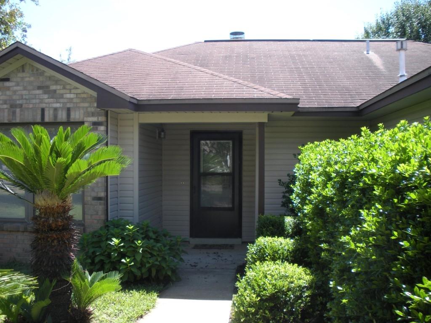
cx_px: 216
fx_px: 448
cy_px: 162
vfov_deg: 39.7
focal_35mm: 36
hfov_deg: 51.4
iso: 64
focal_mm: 6.3
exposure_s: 1/146
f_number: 3.5
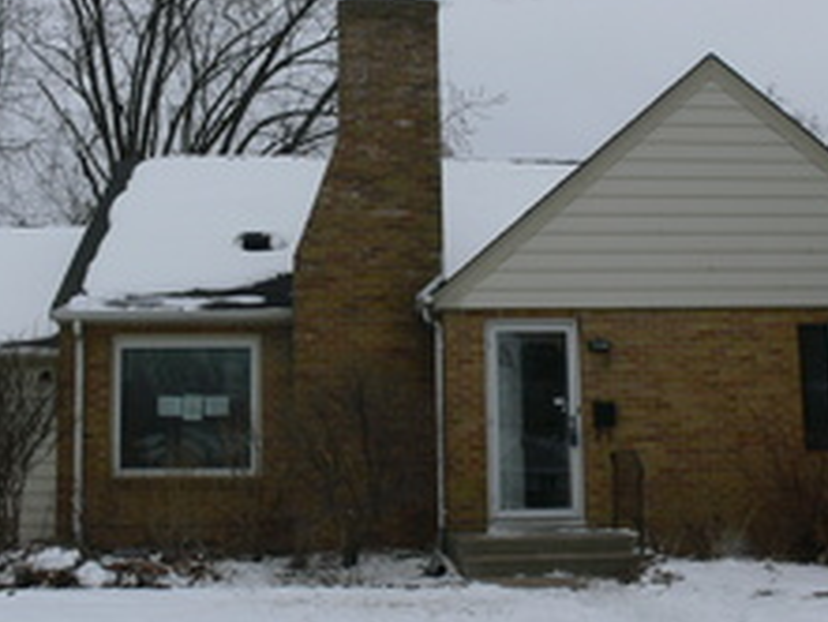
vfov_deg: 21.3
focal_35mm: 69
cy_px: 307
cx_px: 382
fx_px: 1651
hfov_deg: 28.1
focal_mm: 8.7
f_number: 5.6
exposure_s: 1/250
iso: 80
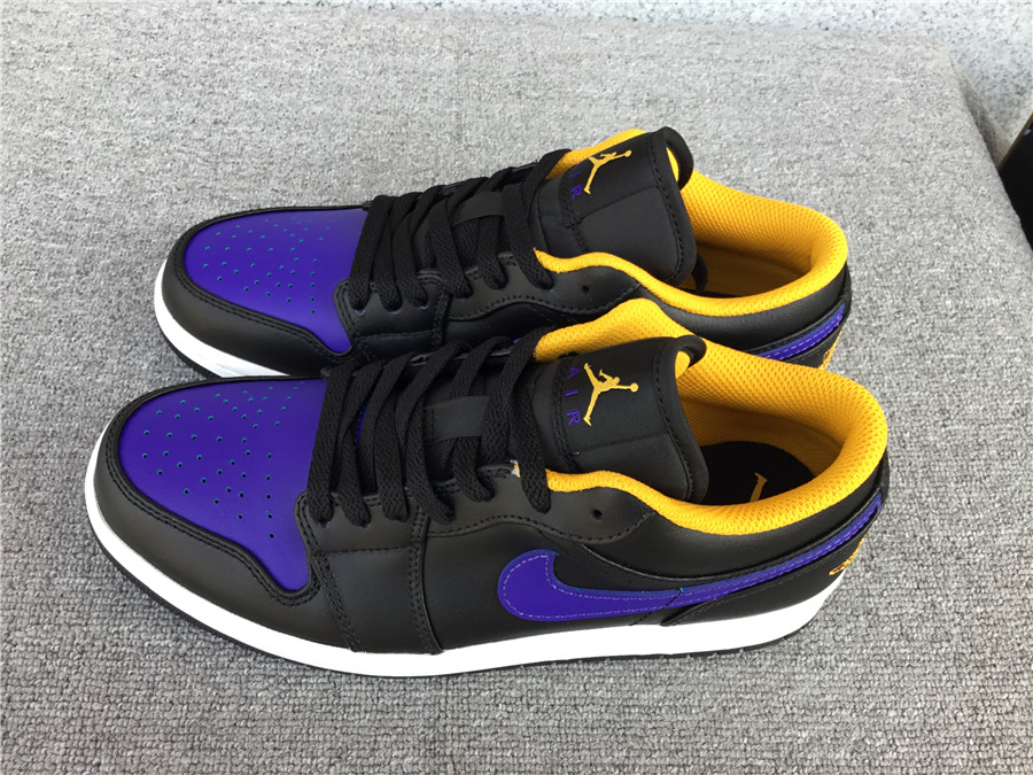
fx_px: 925
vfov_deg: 45.4
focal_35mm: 31
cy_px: 388
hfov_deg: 58.4
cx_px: 516
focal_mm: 3.3
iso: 32
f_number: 2.4
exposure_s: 1/100
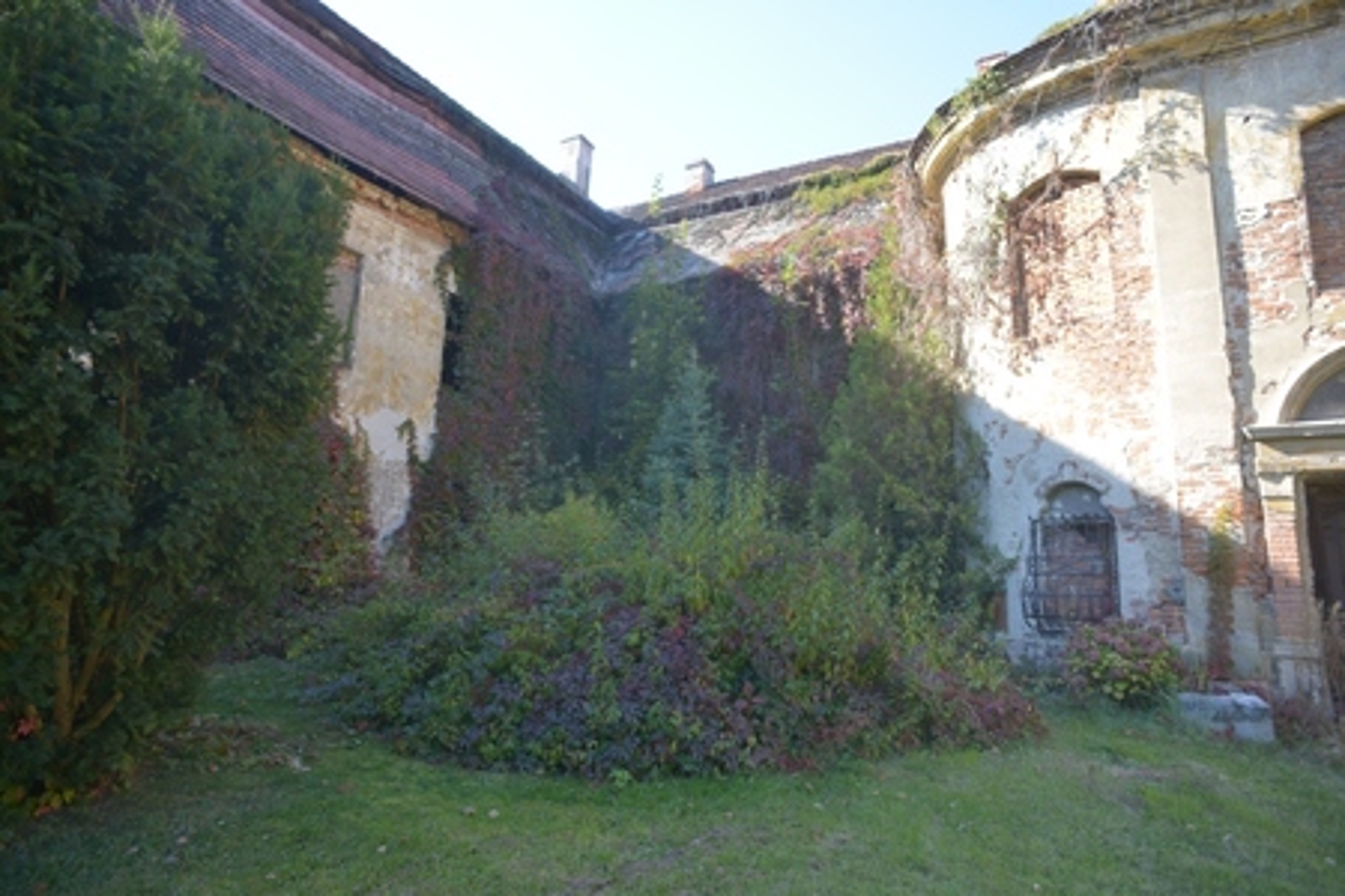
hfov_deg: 84.0
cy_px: 448
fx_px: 747
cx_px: 672
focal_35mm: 20
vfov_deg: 61.9
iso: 200
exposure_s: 1/250
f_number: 4.5
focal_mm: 20
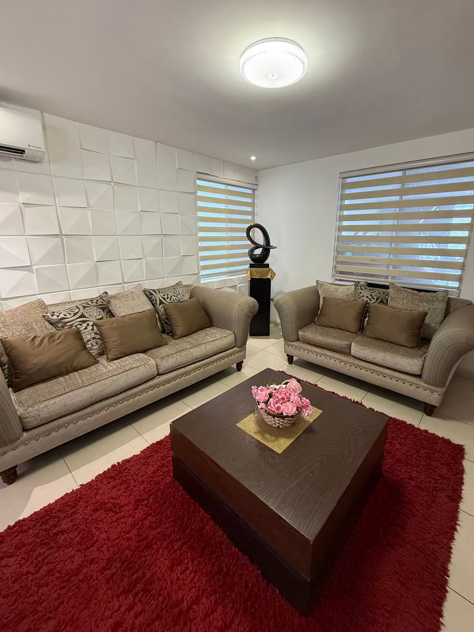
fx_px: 274
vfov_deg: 98.1
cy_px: 304
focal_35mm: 15
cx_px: 245
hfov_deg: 81.7
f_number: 2.2
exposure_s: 1/77
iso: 320
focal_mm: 2.22
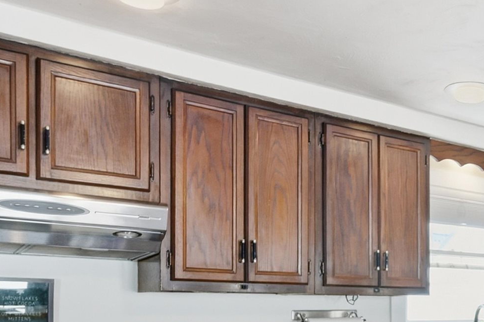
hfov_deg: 39.7
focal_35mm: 44
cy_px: 344
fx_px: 591
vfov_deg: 28.1
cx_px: 473
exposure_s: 1/400
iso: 800
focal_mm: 14
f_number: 4.5
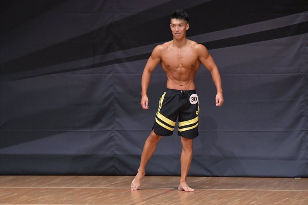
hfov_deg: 6.5
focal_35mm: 315
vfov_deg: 4.4
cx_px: 154
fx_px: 2694
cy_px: 102
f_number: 5.6
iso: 6400
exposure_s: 1/400
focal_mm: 210
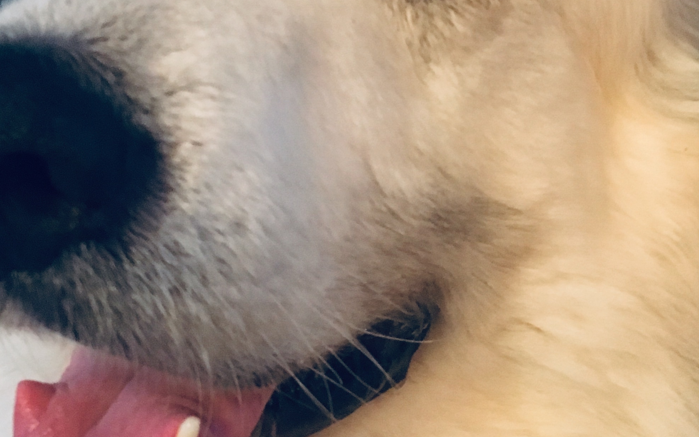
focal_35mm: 63
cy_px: 188
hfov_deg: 32.4
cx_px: 314
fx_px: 1200
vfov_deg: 20.6
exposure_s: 1/15
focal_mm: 4.15
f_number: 2.2
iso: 200
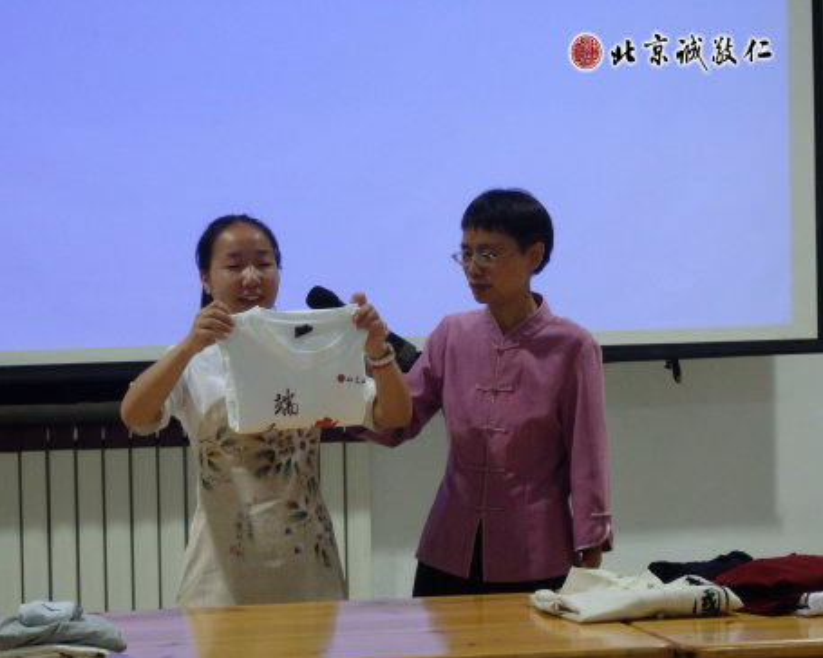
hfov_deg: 15.8
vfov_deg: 12.6
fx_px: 2972
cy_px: 330
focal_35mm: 122
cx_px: 383
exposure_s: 1/30
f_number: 5.2
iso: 800
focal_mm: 20.9
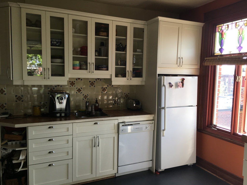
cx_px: 124
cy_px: 92
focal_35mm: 29
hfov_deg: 61.7
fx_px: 207
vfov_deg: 48.2
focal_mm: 4.15
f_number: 2.2
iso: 40
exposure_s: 1/120
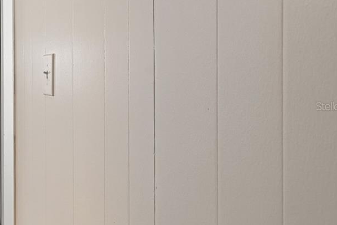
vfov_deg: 31.9
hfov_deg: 35.4
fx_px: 393
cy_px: 106
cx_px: -77
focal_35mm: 42
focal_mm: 16
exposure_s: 1/320
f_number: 8
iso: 400
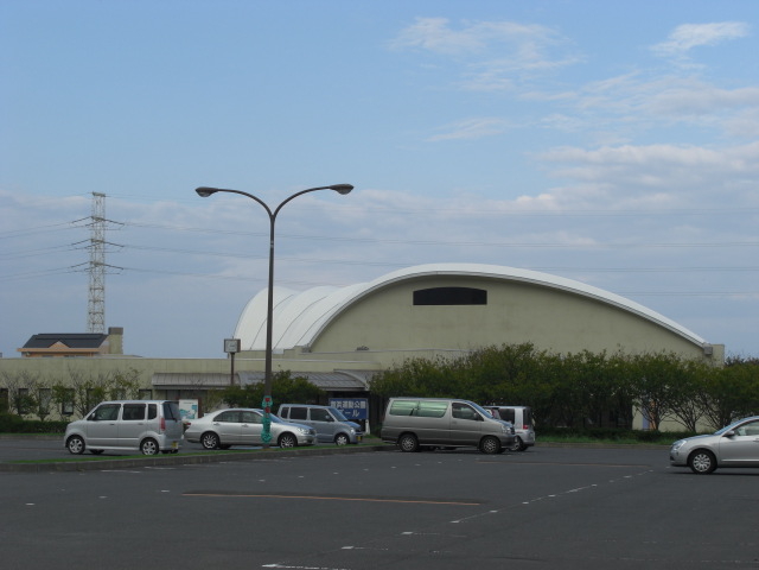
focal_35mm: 80
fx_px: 1754
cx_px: 380
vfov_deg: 18.4
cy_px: 285
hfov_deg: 24.4
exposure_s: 1/250
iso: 80
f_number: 6
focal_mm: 16.6
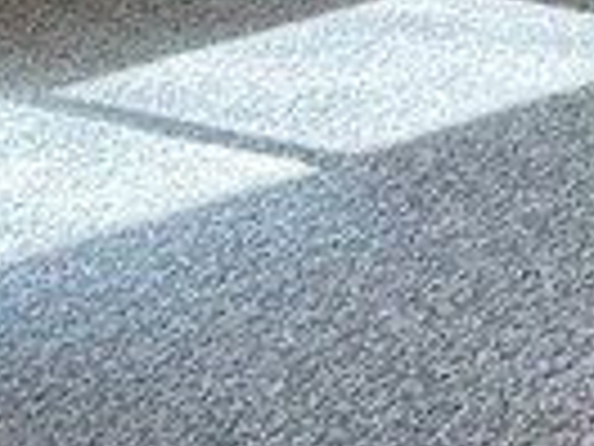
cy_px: -797
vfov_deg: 7.3
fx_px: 3192
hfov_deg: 10.6
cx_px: 526
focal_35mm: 186
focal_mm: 6.86
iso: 80
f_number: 1.78
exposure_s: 1/163
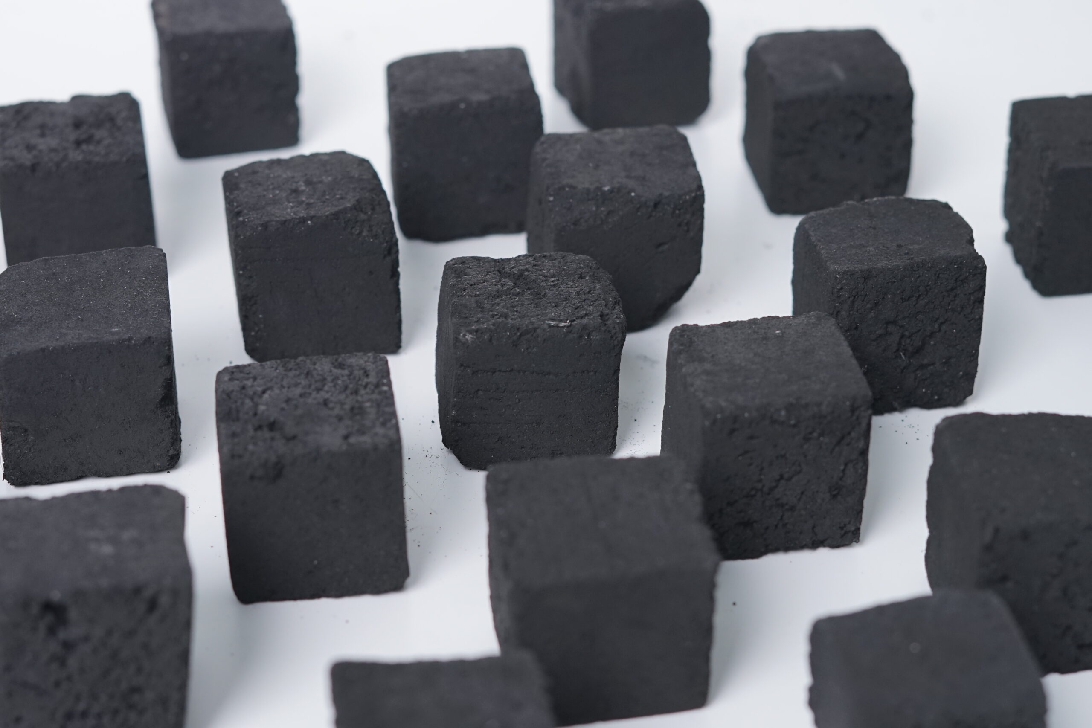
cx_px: 546
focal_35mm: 75
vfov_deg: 18.2
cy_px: 364
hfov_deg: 27.0
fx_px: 2275
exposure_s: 1/125
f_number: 5.6
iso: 200
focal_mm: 50
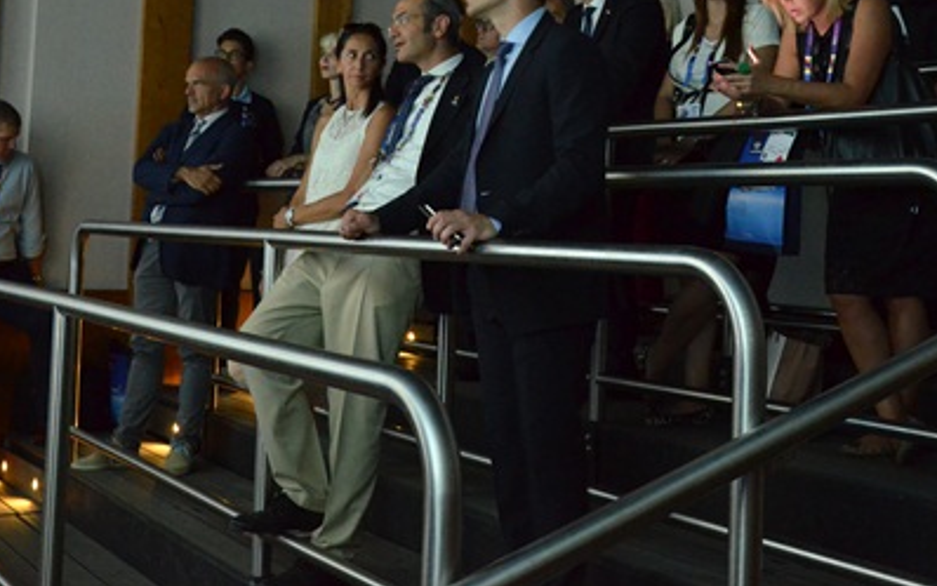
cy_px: 111
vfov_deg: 23.6
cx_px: 579
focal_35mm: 54
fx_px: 1379
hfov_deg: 37.3
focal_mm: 22
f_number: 3.8
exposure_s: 1/13
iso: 3200
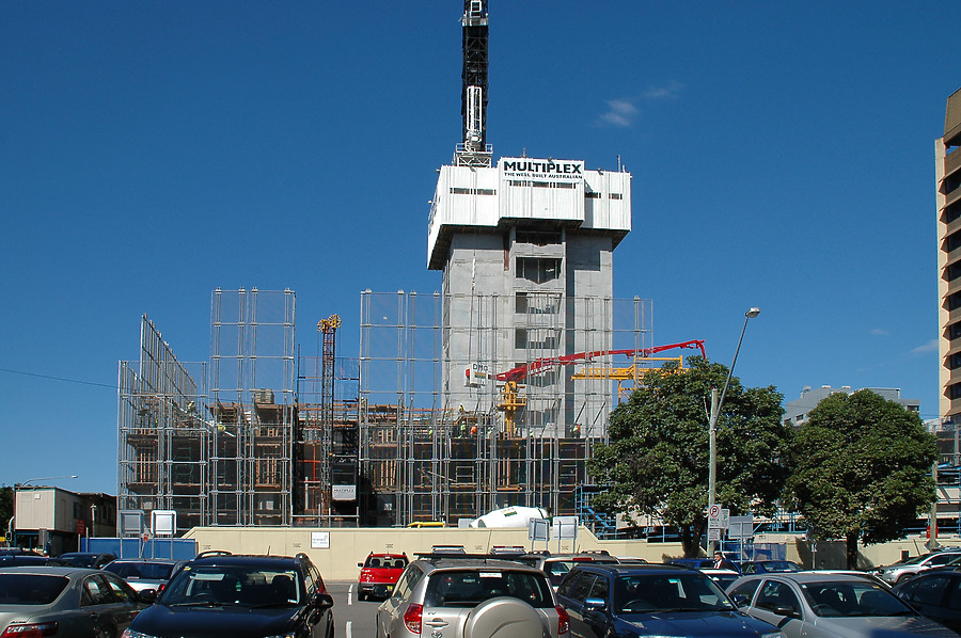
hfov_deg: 67.4
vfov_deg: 47.8
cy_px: 319
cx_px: 480
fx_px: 720
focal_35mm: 27
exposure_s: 1/400
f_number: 10
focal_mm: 18
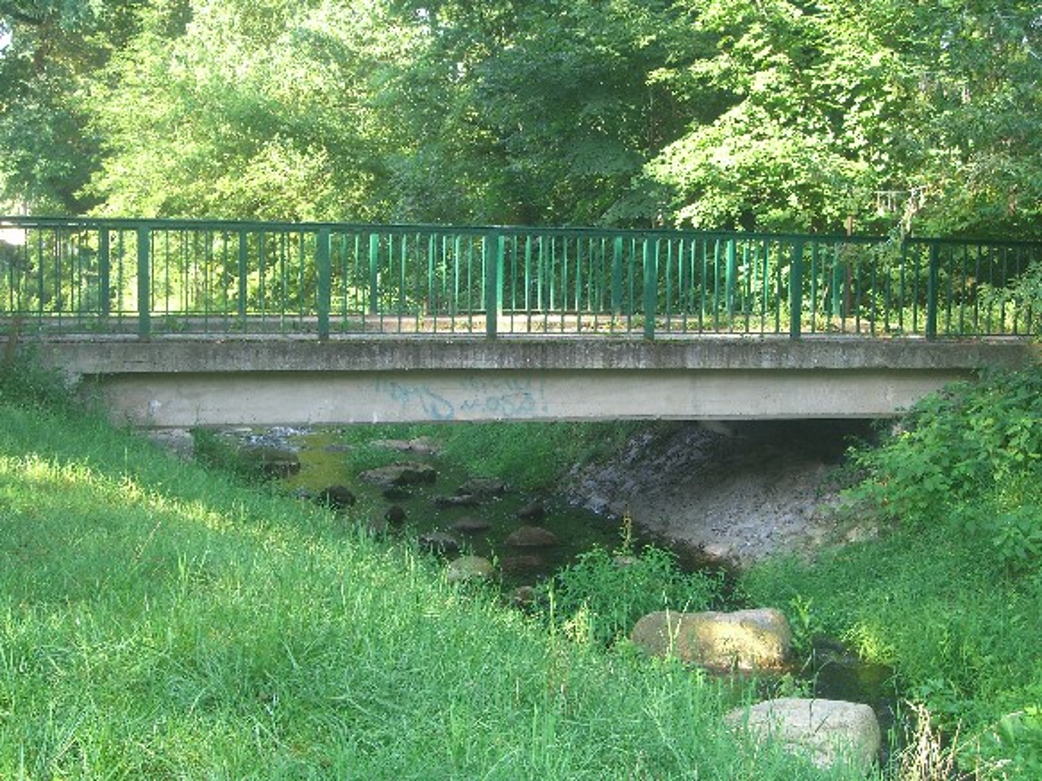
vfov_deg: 25.7
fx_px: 1715
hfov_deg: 33.8
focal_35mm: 57
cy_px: 390
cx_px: 521
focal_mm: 11.8
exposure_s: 1/80
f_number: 3.6
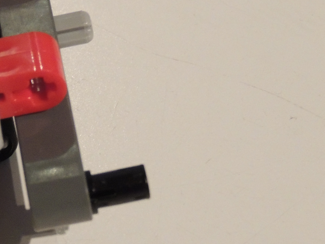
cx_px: -80
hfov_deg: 8.8
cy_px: 118
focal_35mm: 223
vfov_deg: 6.7
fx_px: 2094
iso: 800
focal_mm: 15.1
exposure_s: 1/20
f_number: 4
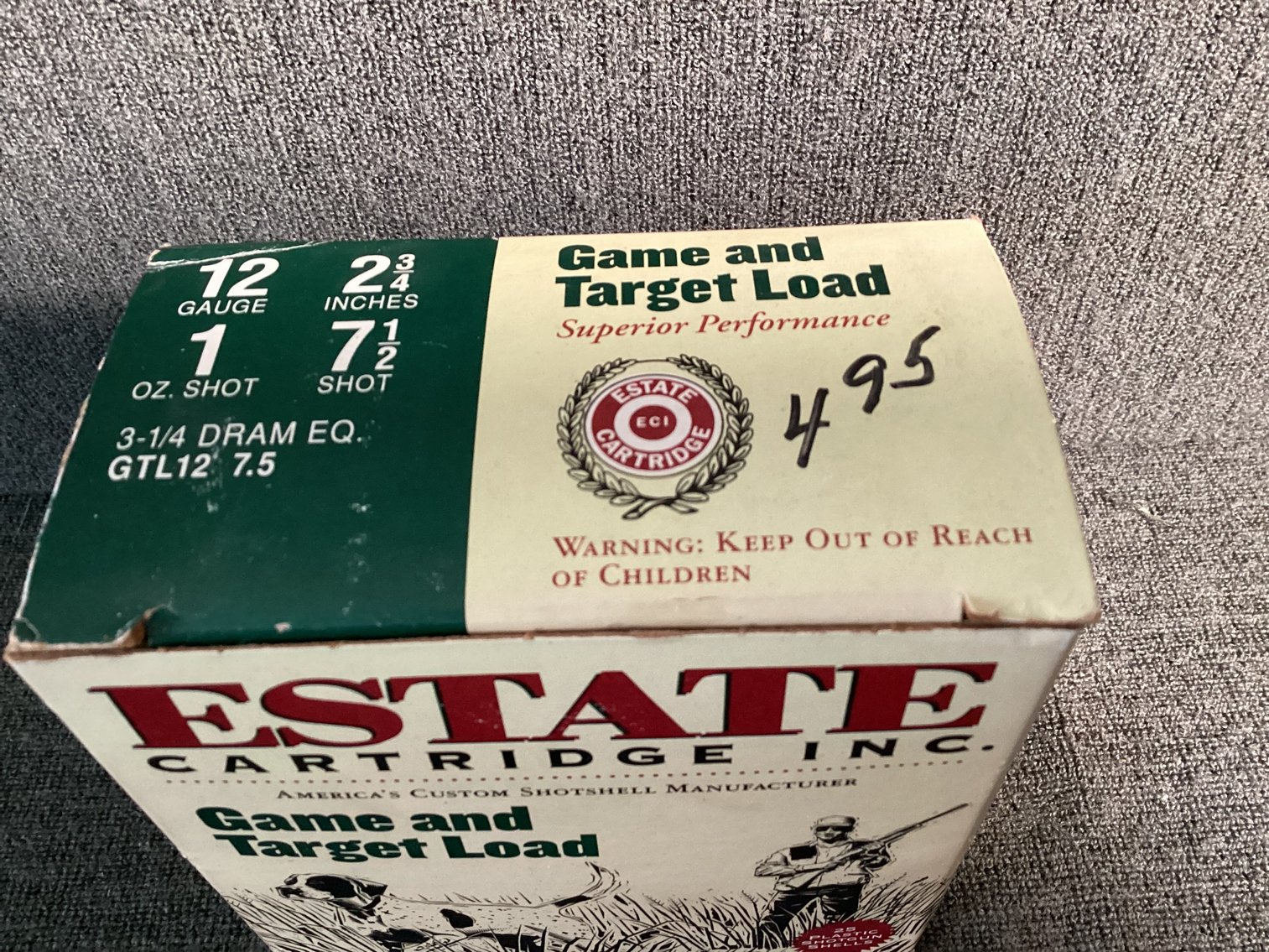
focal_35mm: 31
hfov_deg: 58.3
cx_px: 634
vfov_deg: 45.4
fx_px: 1137
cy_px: 476
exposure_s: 1/40
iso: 400
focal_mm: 3.3
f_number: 2.4
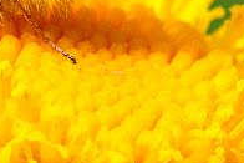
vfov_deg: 2.6
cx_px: 76
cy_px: -12
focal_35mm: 535
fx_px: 3629
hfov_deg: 3.9
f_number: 11
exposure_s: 1/500
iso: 500
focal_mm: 105
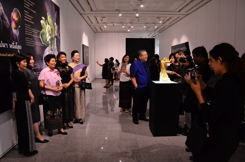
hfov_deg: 67.5
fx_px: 183
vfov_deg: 47.7
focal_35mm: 27
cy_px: 81
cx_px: 122
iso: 1600
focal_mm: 18
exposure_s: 1/60
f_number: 6.3
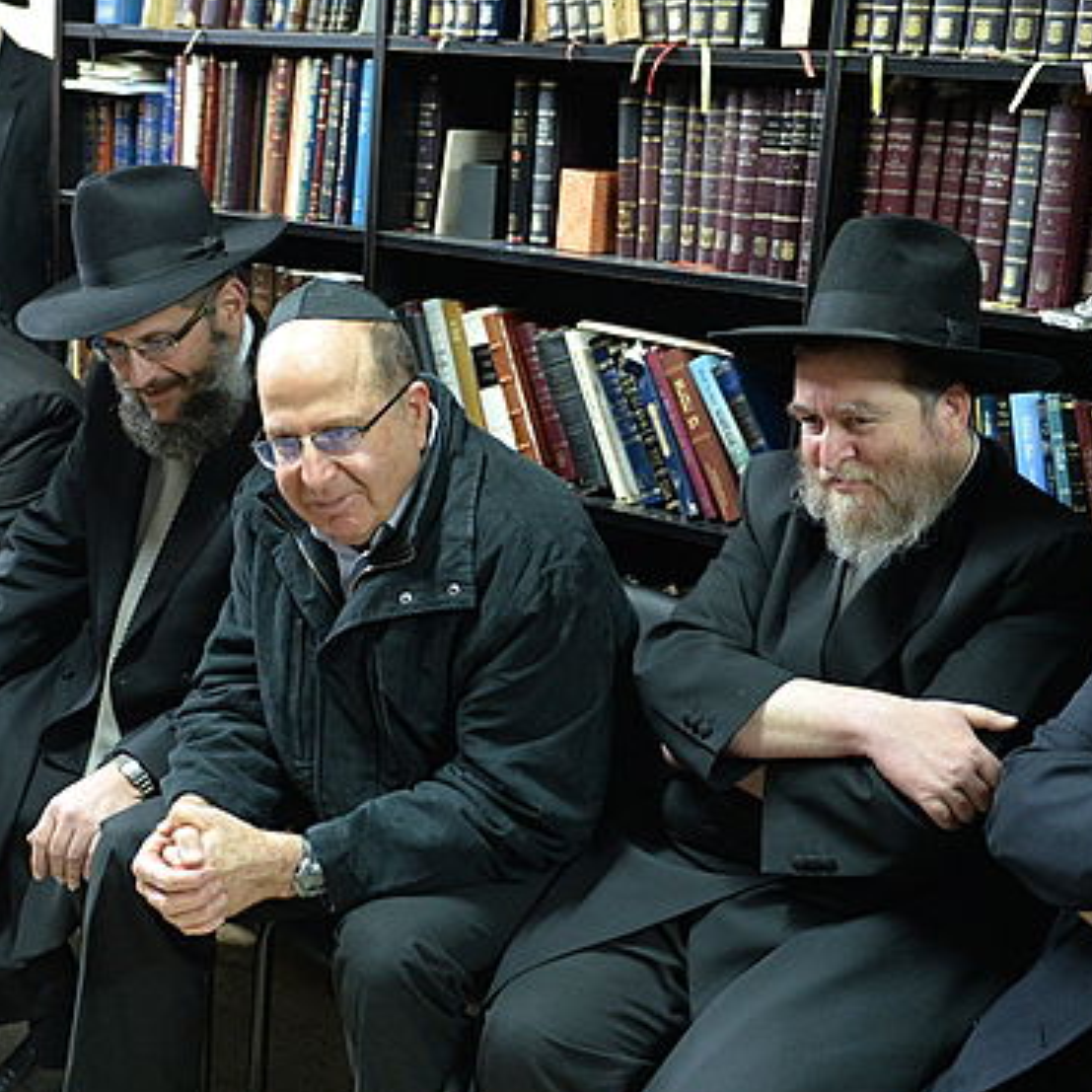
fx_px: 2106
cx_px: 370
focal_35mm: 59
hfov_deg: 28.9
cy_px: 599
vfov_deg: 29.1
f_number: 2.8
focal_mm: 32
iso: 2500
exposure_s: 1/60
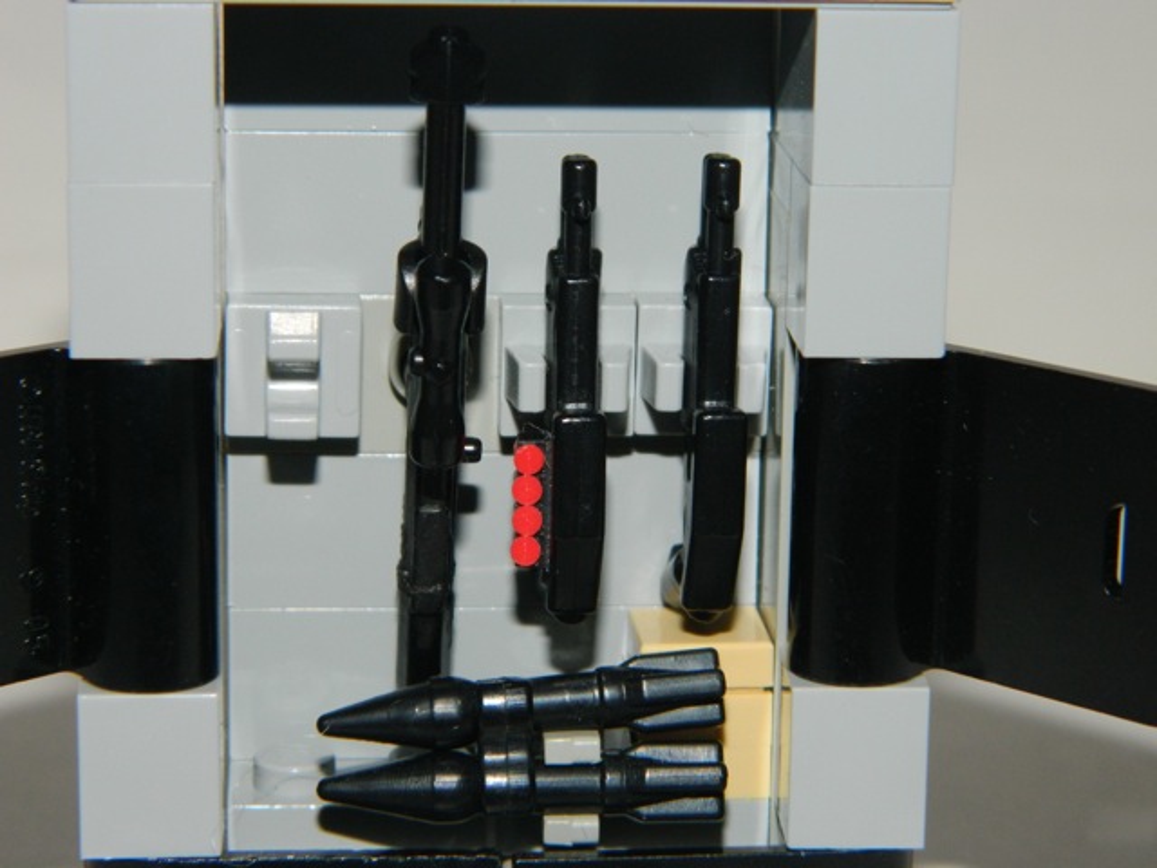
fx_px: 3443
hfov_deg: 19.1
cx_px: 578
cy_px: 434
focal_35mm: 103
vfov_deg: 14.4
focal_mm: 18.6
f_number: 12.6
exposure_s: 1/60
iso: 200
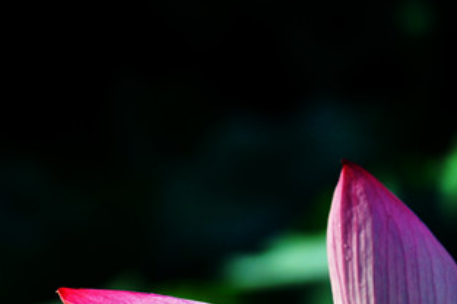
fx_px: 5101
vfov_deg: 3.4
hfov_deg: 5.1
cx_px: 263
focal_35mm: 402
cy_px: 287
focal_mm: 105
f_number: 5.6
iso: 200
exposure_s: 1/320
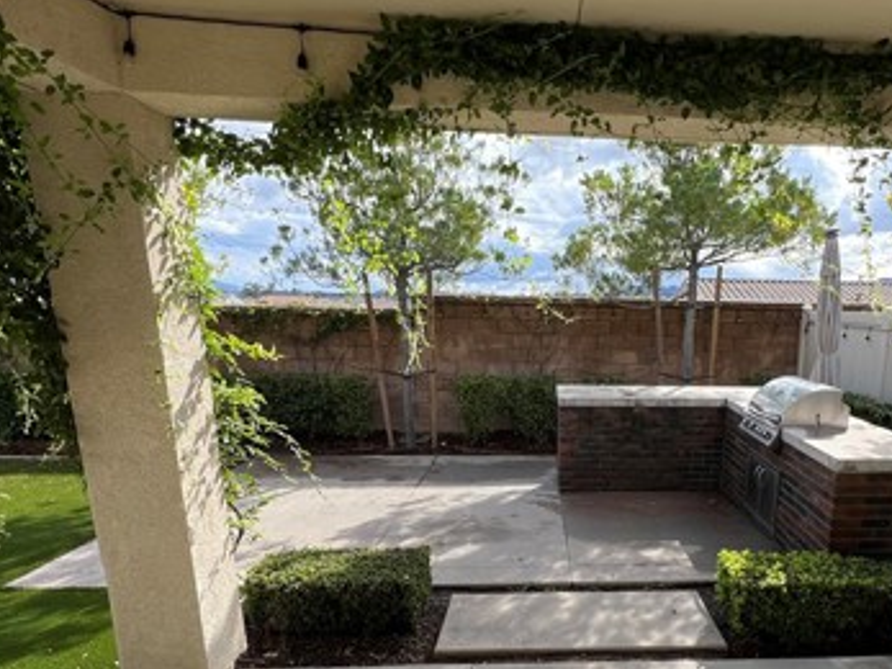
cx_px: 594
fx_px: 618
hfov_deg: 69.6
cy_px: 473
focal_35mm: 24
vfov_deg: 55.0
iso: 32
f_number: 1.8
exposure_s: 1/626
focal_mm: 1.57
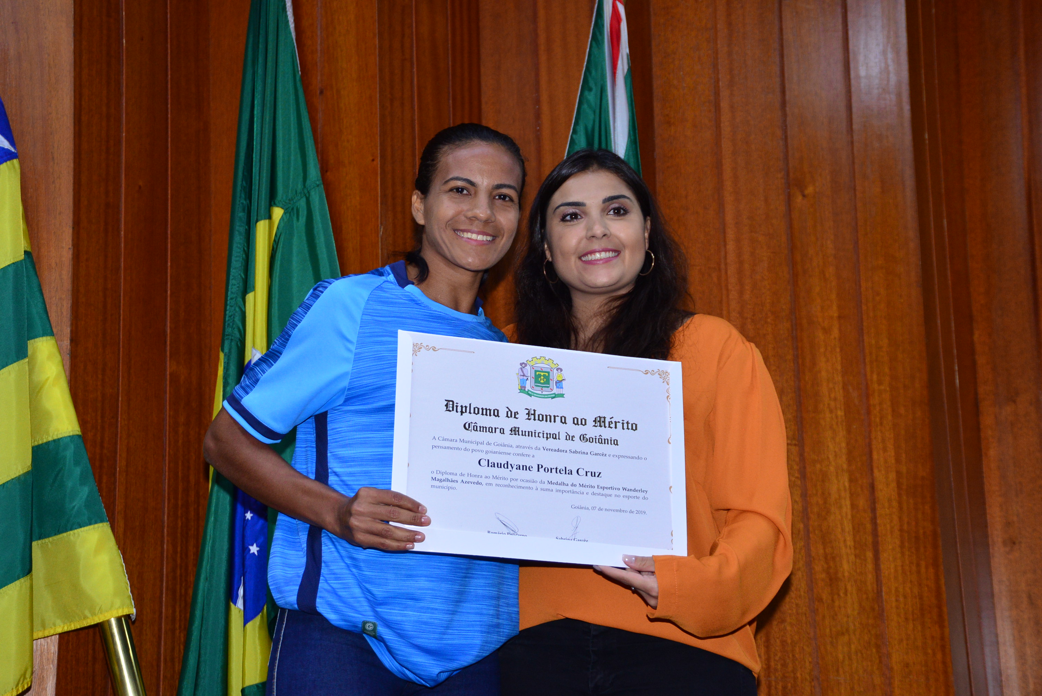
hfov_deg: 30.9
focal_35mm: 65
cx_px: 521
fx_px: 1882
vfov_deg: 20.9
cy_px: 348
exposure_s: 1/100
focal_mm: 65
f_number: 5
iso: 1600
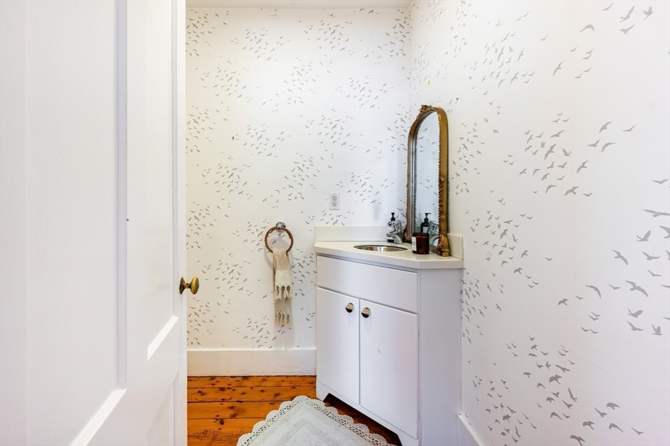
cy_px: 223
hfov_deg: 104.3
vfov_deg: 81.1
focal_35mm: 14
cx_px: 335
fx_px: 260
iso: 320
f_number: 8
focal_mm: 14
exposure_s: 1/60
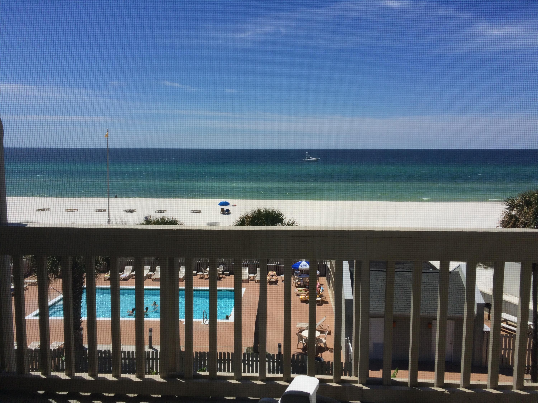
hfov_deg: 61.7
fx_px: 451
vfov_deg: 48.2
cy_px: 202
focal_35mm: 29
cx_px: 269
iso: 32
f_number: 2.2
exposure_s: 1/1208
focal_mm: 4.15
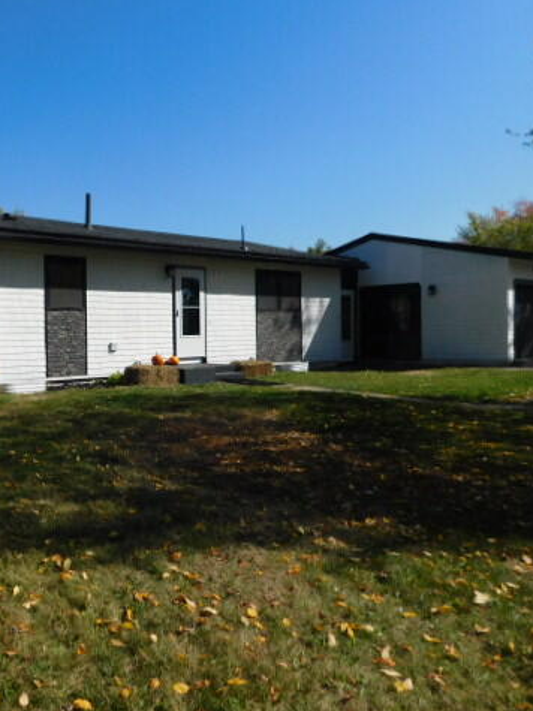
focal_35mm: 31
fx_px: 637
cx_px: 132
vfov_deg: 58.4
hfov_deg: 43.9
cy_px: 355
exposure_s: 1/640
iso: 125
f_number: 6
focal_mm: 4
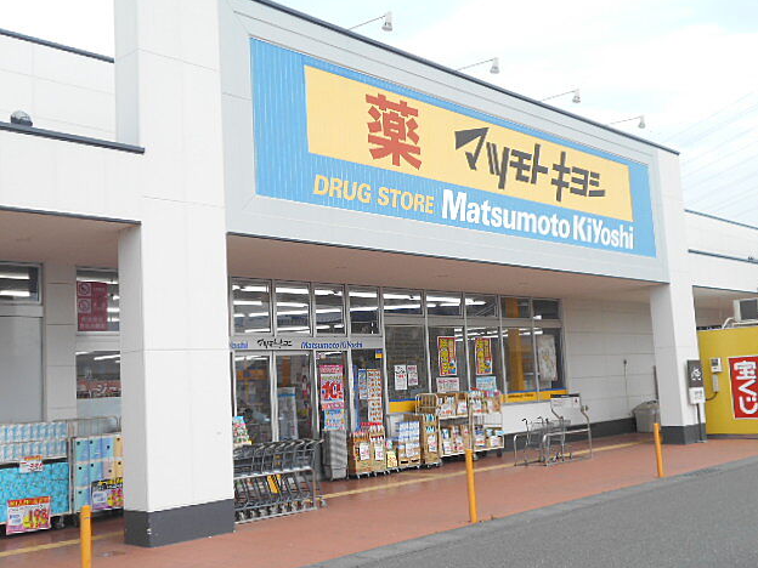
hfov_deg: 46.8
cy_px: 288
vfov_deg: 36.0
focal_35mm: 40
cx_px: 388
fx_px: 876
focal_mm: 6.7
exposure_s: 1/320
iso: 80
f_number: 3.9
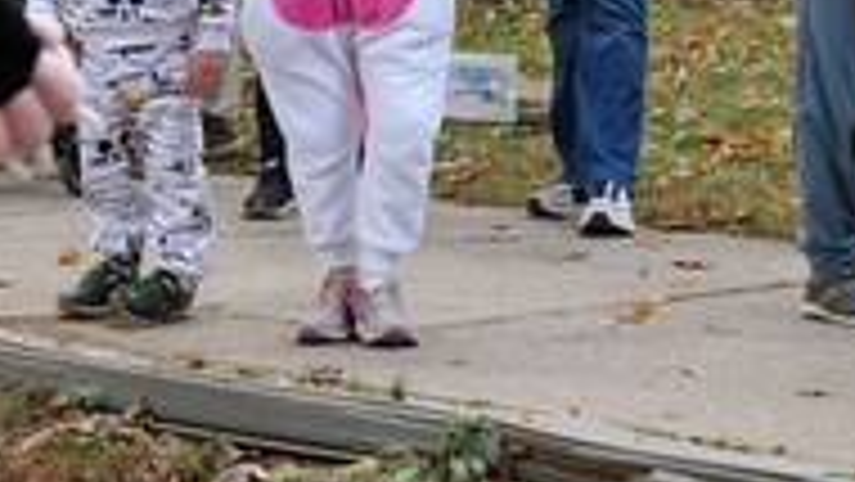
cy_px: -81
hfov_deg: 12.9
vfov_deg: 7.3
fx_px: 3742
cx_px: 94
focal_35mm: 165
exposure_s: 1/80
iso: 1000
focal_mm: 36
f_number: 5.6
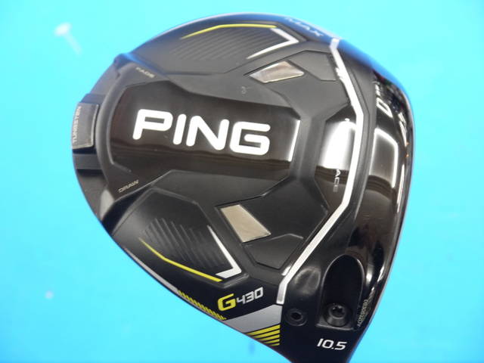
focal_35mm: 78
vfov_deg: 18.9
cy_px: 182
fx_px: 1091
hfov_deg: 25.0
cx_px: 242
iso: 800
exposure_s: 1/50
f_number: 5.5
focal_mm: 39
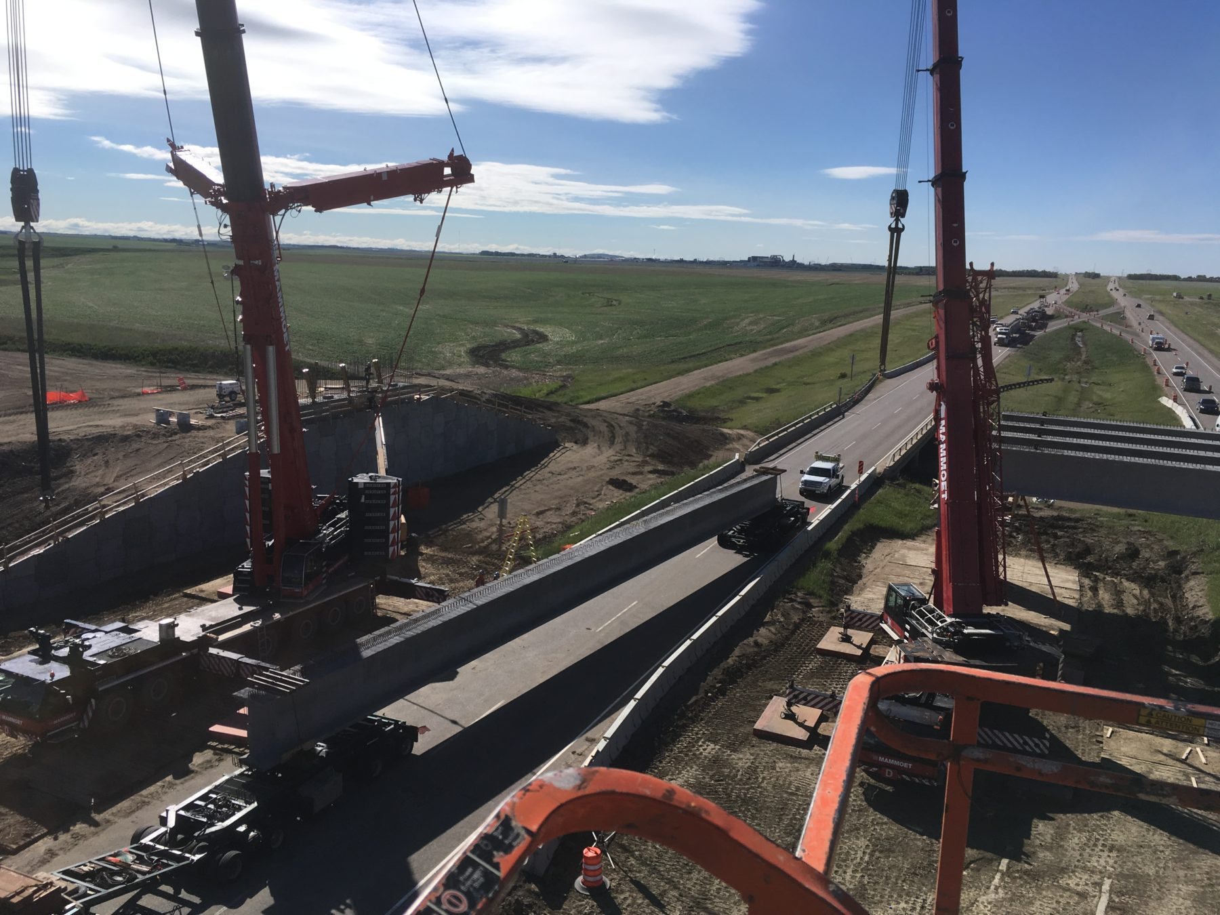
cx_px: 610
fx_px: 1022
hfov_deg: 61.7
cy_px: 458
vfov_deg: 48.2
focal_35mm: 29
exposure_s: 1/2849
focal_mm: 4.15
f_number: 2.2
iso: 25
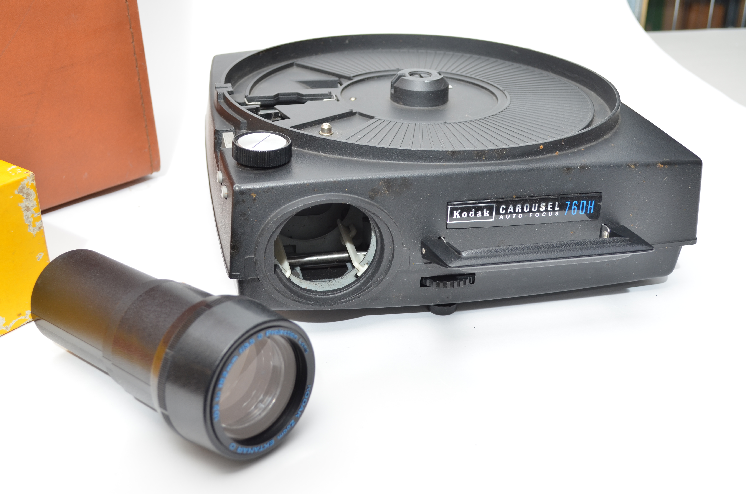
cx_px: 373
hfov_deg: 41.2
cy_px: 247
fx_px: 993
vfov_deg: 28.0
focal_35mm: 48
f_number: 5.6
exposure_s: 1/125
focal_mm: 32
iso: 250
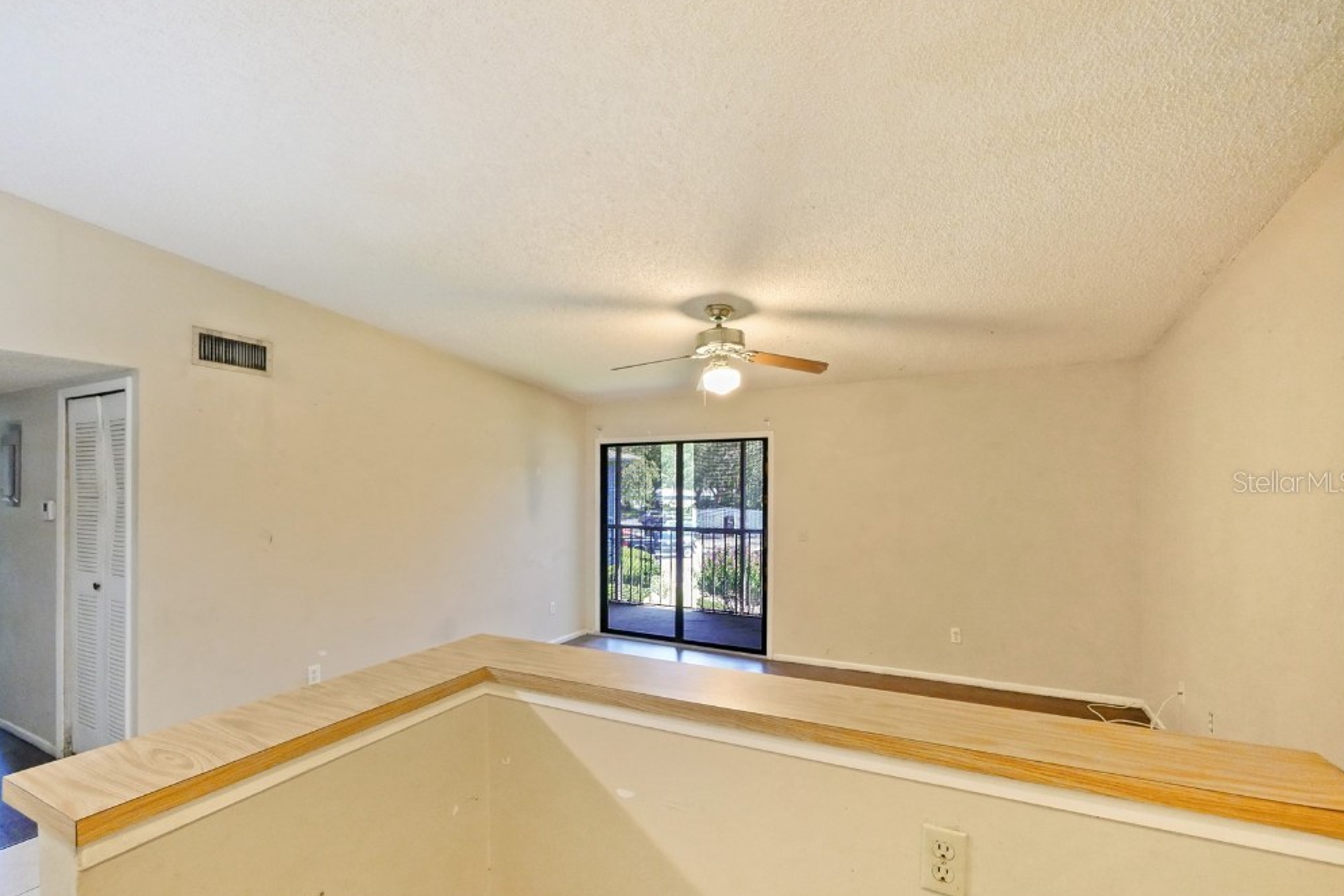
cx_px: 668
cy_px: 481
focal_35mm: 15
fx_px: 560
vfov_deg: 77.2
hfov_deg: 100.4
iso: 3200
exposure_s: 1/15
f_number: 4
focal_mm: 7
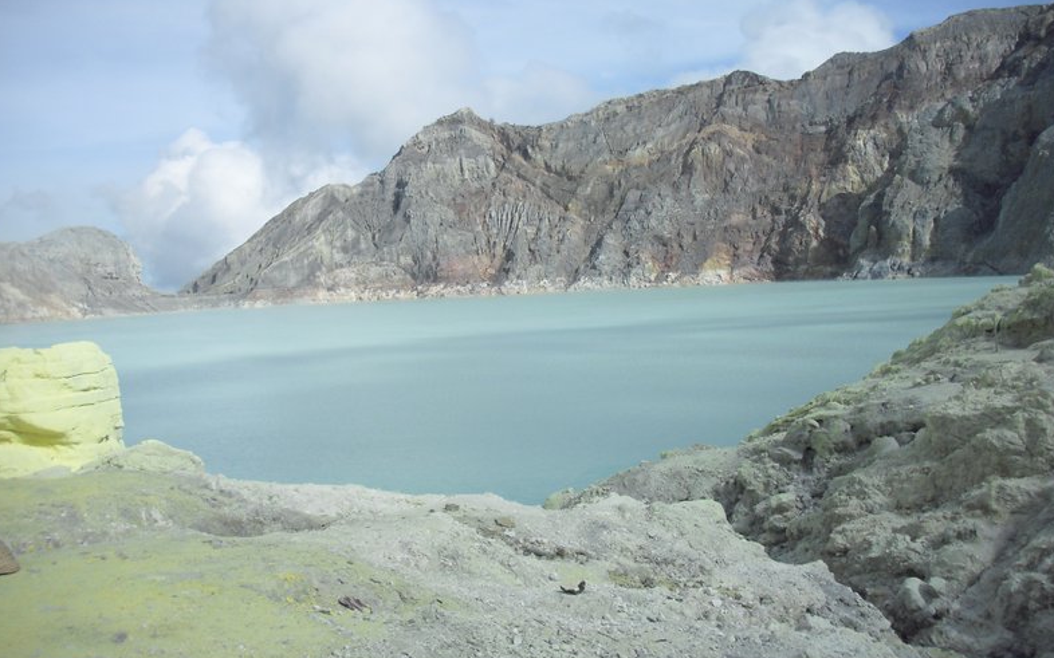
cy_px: 279
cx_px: 523
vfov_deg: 31.2
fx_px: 1178
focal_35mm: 41
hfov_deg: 48.2
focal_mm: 6.2
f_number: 8
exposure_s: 1/320
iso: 100
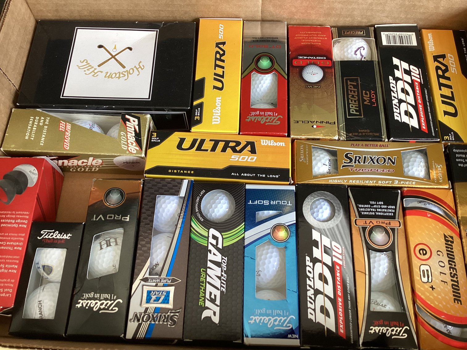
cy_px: 175
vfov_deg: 45.4
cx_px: 234
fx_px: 418
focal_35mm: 31
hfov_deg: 58.3
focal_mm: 3.3
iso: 80
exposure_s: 1/60
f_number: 2.4
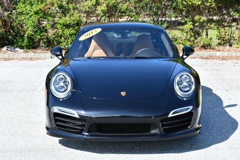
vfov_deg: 17.7
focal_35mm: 77
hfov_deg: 26.3
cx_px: 121
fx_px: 514
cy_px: 80
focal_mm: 38
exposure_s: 1/250
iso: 180
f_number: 8
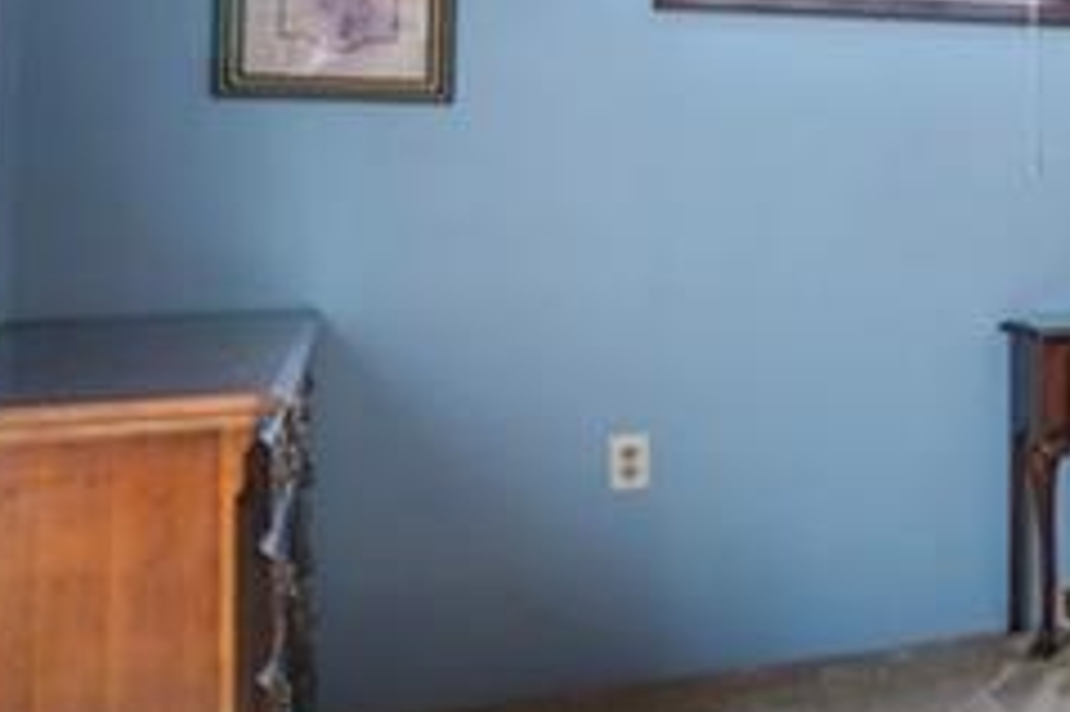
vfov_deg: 22.3
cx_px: 1724
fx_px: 1782
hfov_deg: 23.9
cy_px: 154
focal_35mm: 60
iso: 400
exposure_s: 1.6
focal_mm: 14
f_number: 8
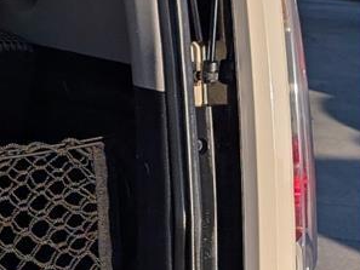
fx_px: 1758
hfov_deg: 11.0
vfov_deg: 8.8
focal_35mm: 169
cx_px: -253
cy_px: 110
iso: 22
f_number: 1.68
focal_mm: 6.9
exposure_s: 1/2000
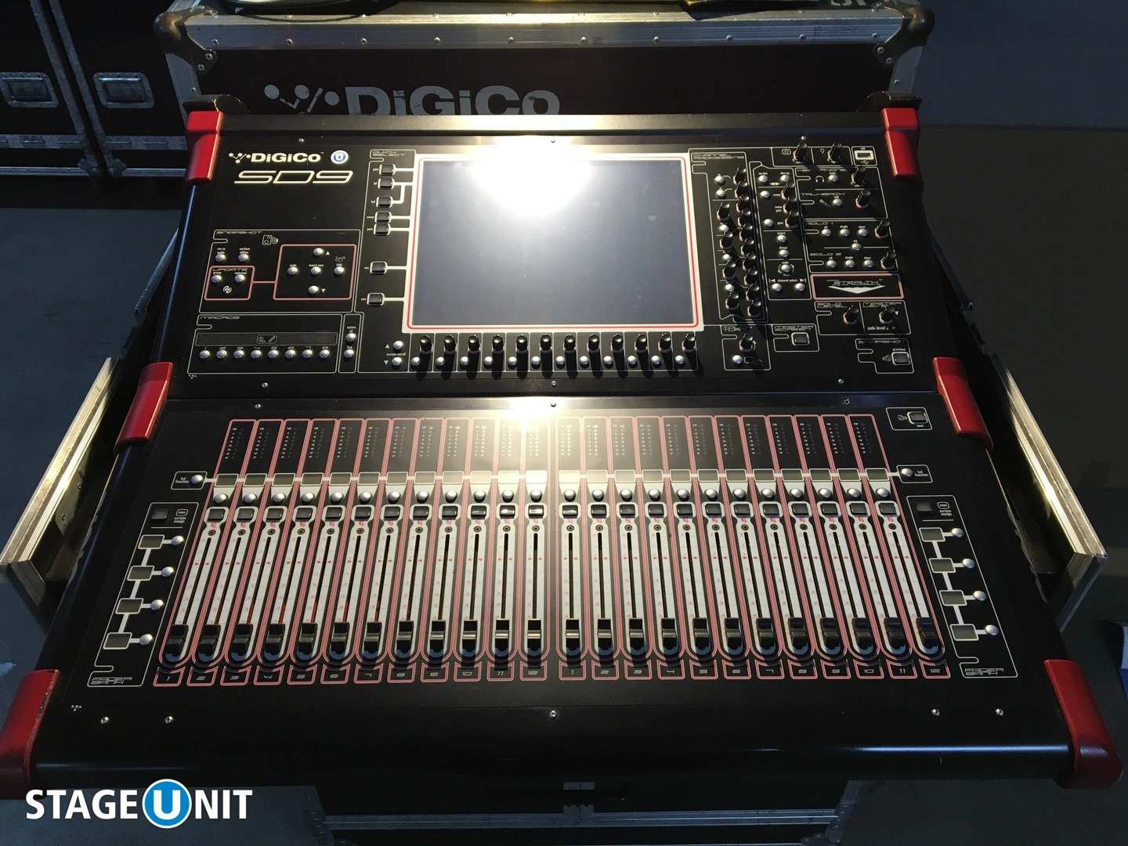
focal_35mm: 29
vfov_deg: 48.2
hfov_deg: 61.7
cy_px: 423
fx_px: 945
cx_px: 564
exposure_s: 1/33
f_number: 2.2
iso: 40
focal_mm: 4.15
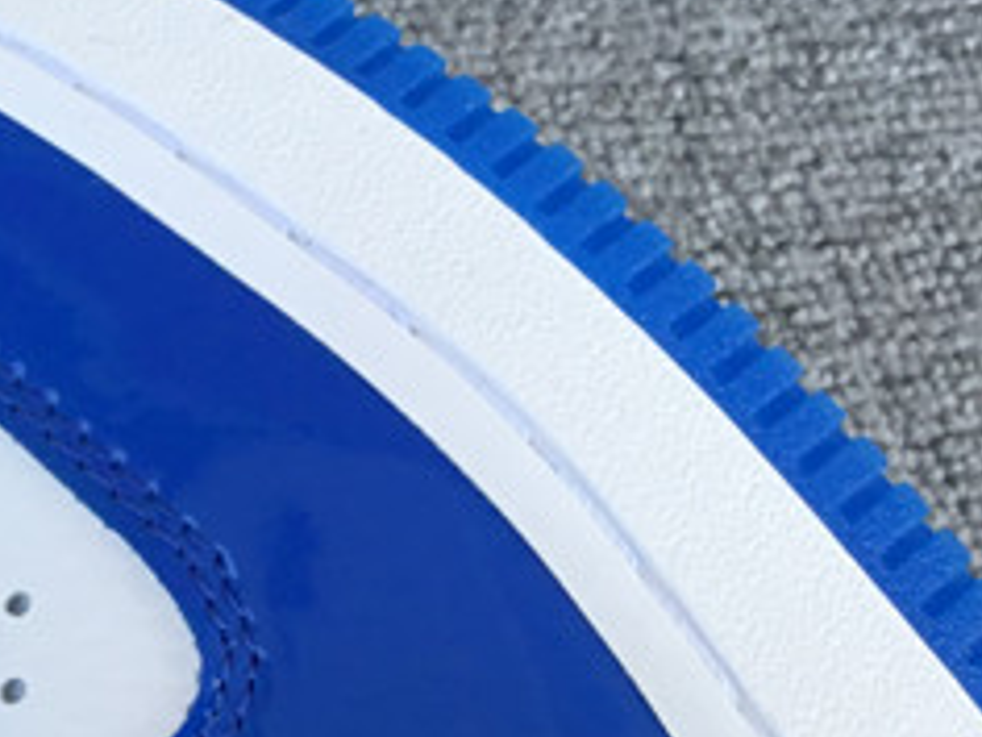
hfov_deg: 15.5
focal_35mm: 118
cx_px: -470
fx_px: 3347
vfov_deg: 12.5
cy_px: 518
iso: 25
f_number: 2.4
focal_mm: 3.3
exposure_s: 1/198
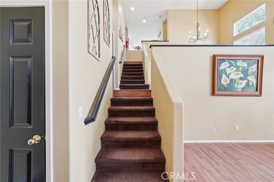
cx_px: 137
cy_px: 91
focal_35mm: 14
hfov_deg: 104.3
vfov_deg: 81.1
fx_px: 106
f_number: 8
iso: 400
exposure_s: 1/8
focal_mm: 14
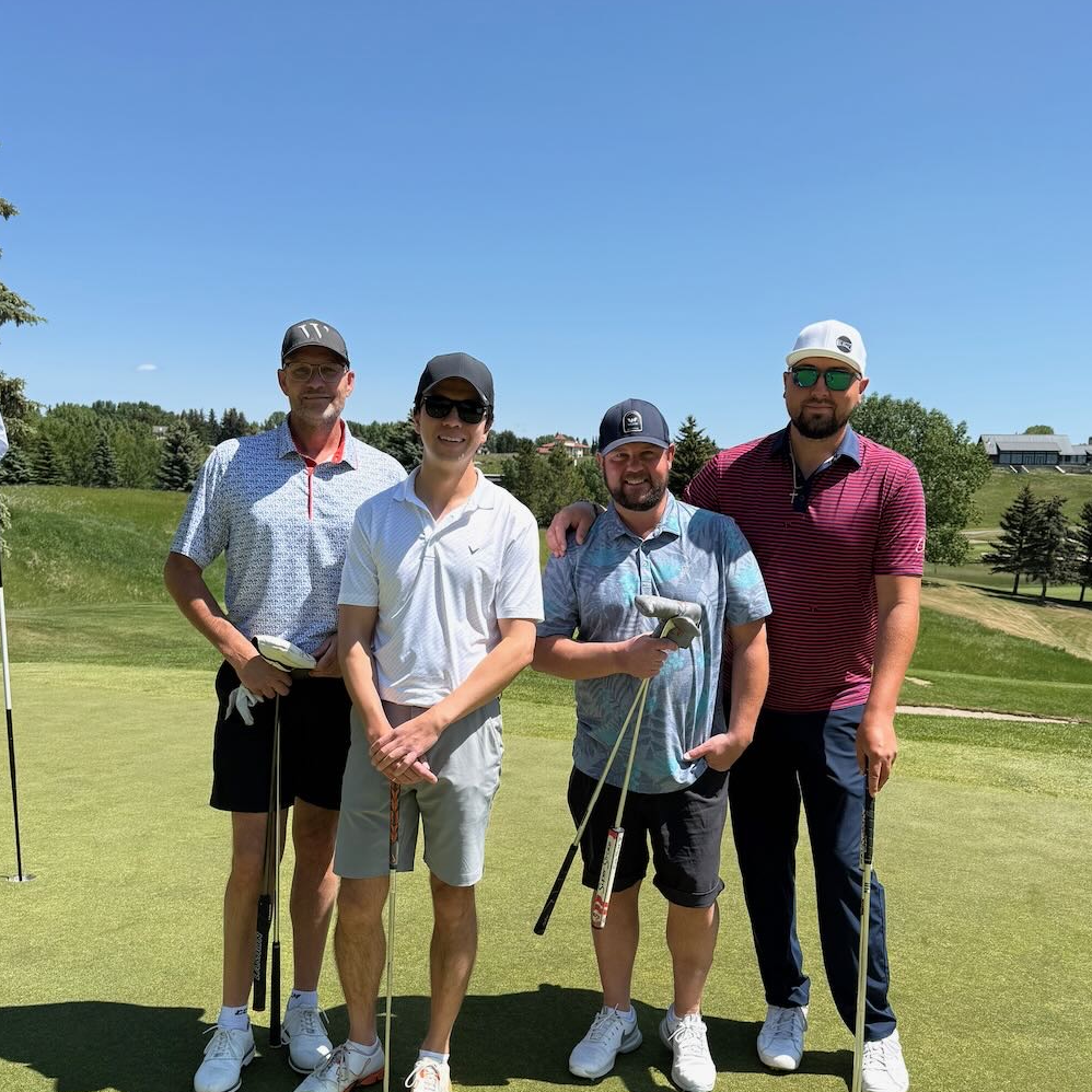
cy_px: 636
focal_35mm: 34
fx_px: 1213
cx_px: 564
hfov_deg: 48.4
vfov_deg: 48.3
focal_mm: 6.76
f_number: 1.78
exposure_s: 1/4975
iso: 80
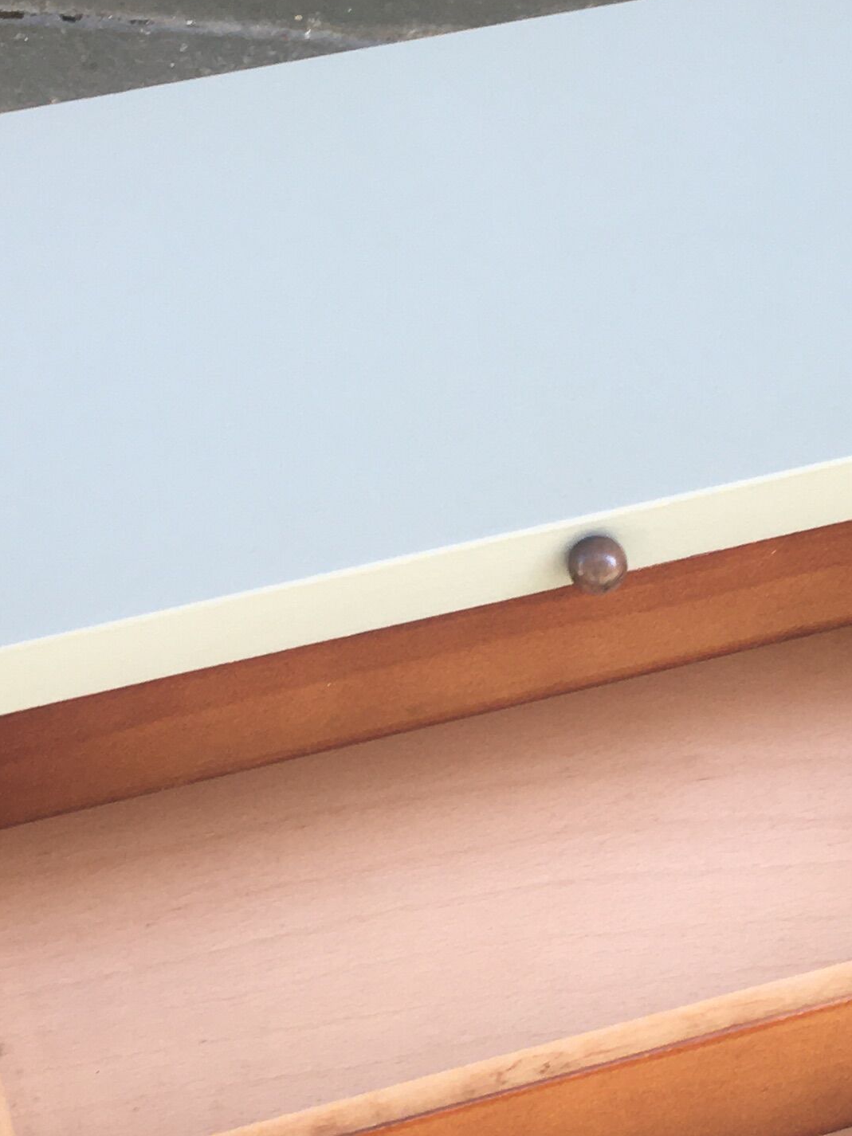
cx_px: 591
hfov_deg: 17.9
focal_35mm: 82
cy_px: 831
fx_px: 2692
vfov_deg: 23.6
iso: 40
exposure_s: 1/100
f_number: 2.2
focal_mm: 4.15
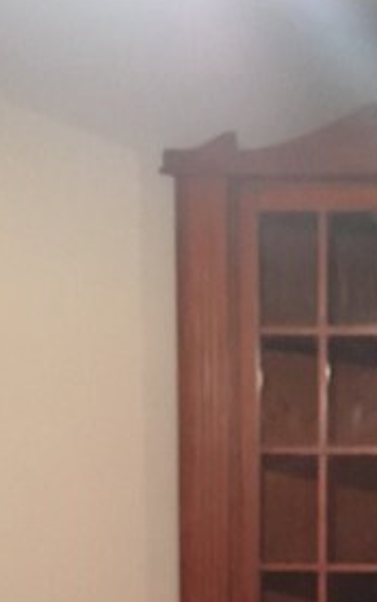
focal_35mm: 85
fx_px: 1396
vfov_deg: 22.6
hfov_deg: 15.0
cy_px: 697
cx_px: 407
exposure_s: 1/15
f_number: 2.2
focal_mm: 4.15
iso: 400
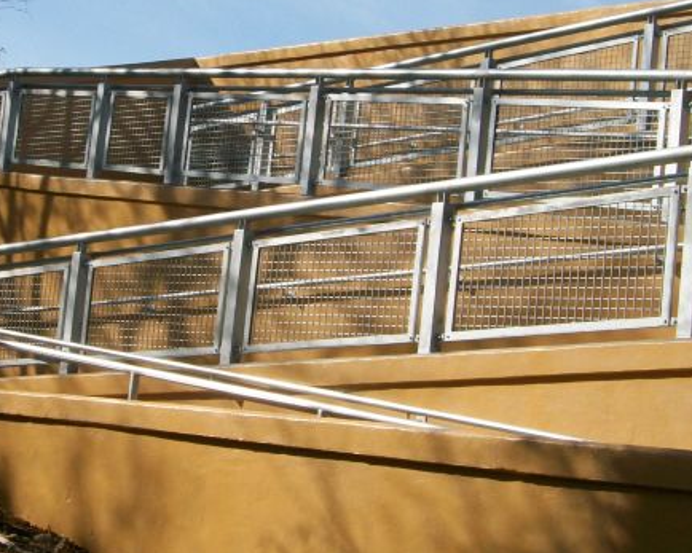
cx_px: 244
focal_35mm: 90
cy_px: 183
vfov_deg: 17.0
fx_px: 1843
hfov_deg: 21.2
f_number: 7
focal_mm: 8.8
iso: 64
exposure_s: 1/250
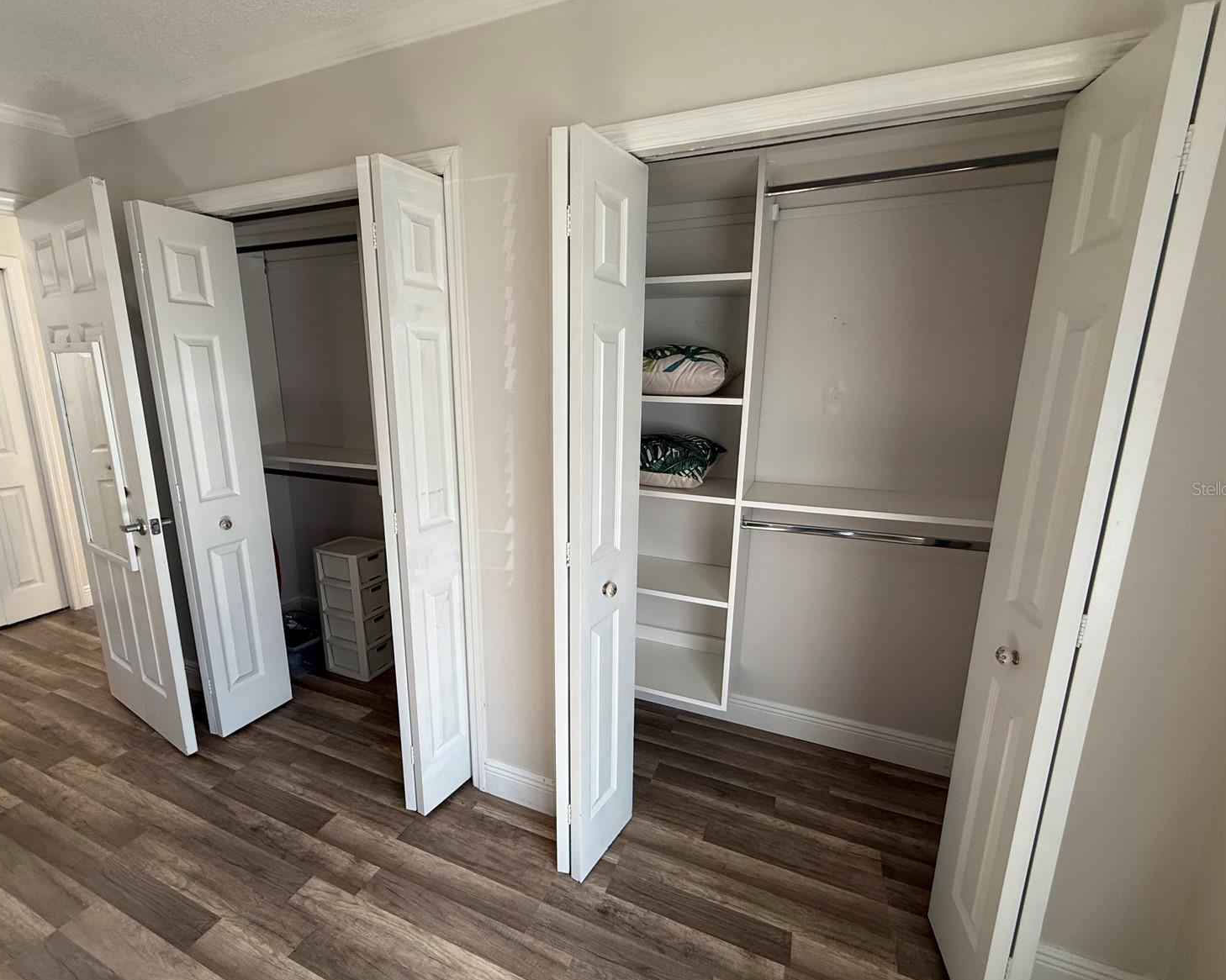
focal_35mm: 15
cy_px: 488
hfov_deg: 96.8
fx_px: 544
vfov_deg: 84.0
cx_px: 599
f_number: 2.2
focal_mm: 2.22
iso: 200
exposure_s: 1/120
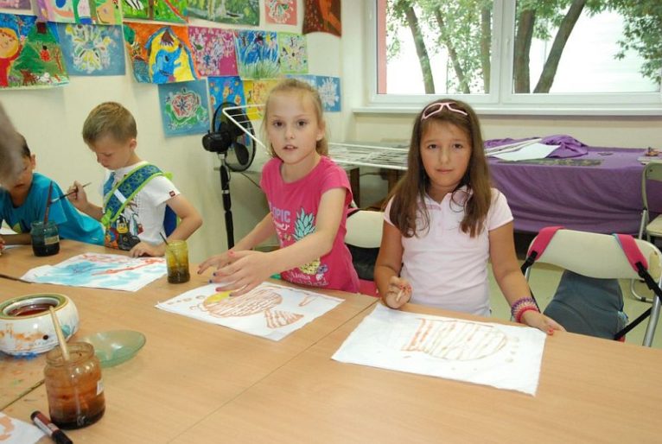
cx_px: 331
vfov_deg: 40.1
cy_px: 222
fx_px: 608
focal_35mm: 33
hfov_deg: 57.1
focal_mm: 22
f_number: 5.6
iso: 1600
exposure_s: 1/125
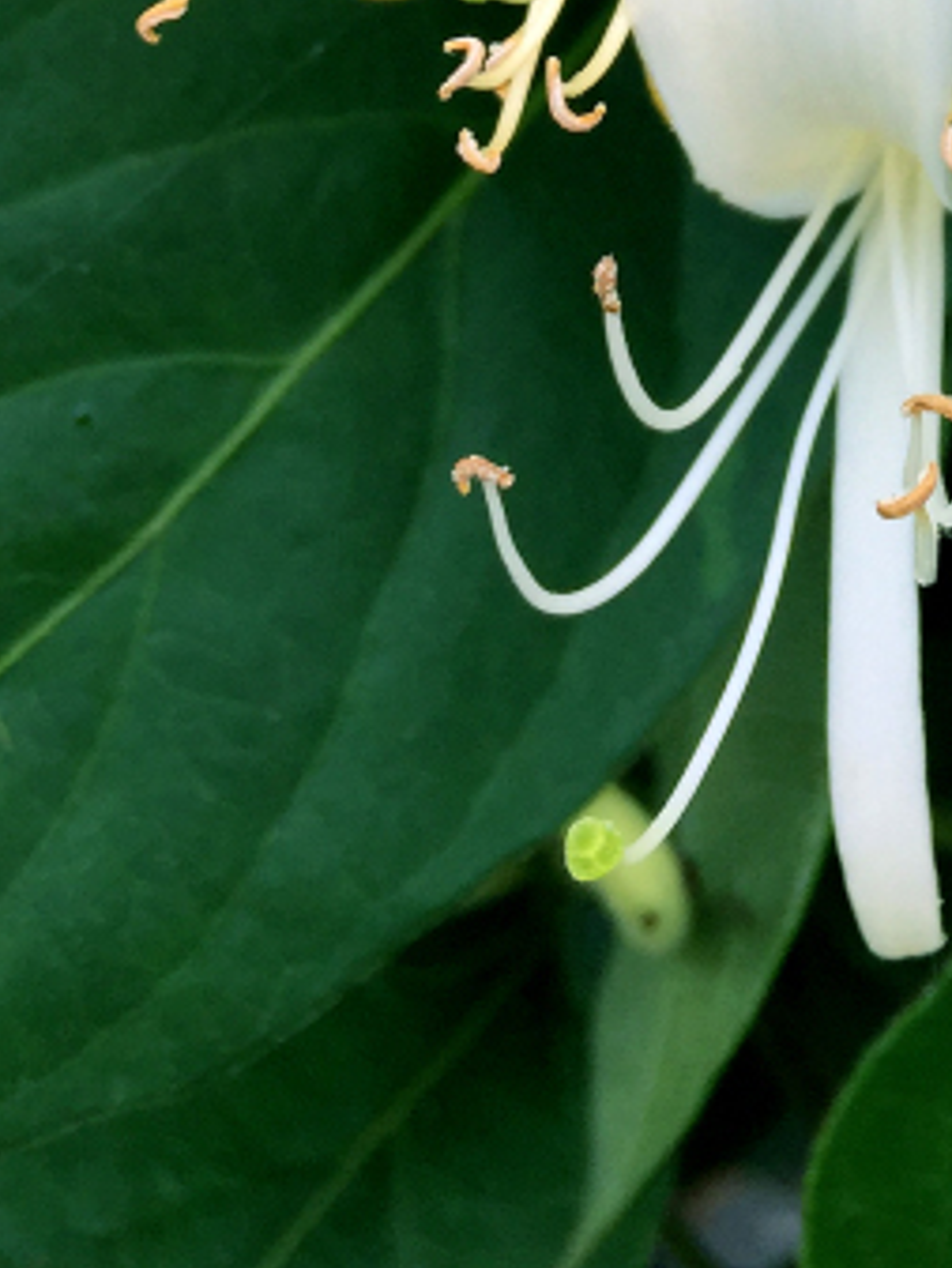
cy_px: -561
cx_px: 865
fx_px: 3225
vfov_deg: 19.7
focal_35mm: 88
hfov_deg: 16.6
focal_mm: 4.15
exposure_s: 1/471
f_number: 2.2
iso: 32
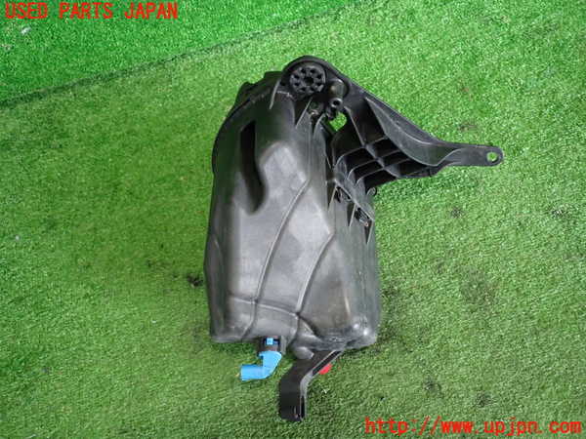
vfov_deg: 49.7
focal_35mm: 28
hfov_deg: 63.4
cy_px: 220
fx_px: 474
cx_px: 293
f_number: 2.2
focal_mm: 5.05
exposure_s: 1/30
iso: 640
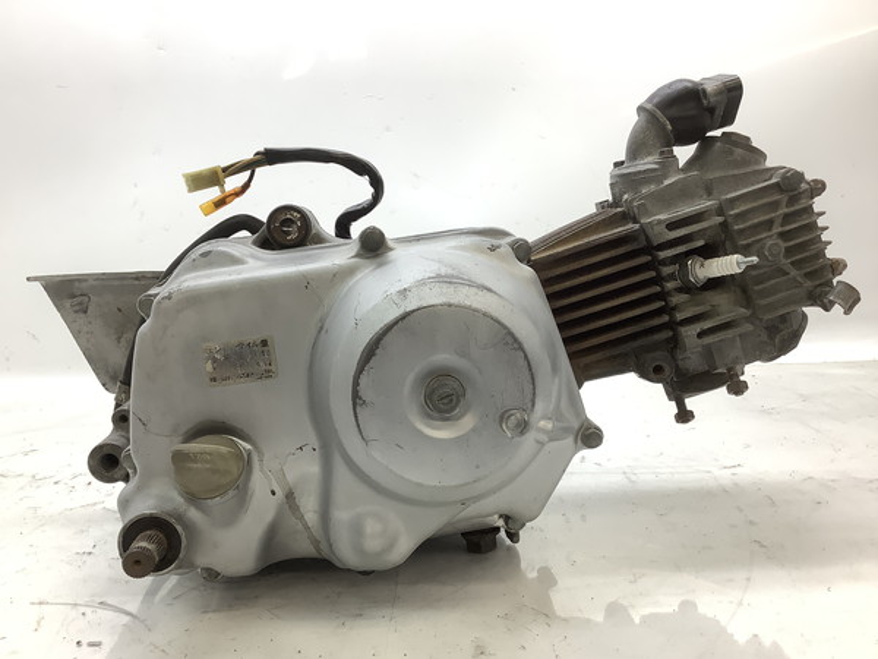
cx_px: 439
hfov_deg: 58.4
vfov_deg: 45.4
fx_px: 786
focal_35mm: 31
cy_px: 330
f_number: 2.4
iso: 80
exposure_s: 1/120
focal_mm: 3.3
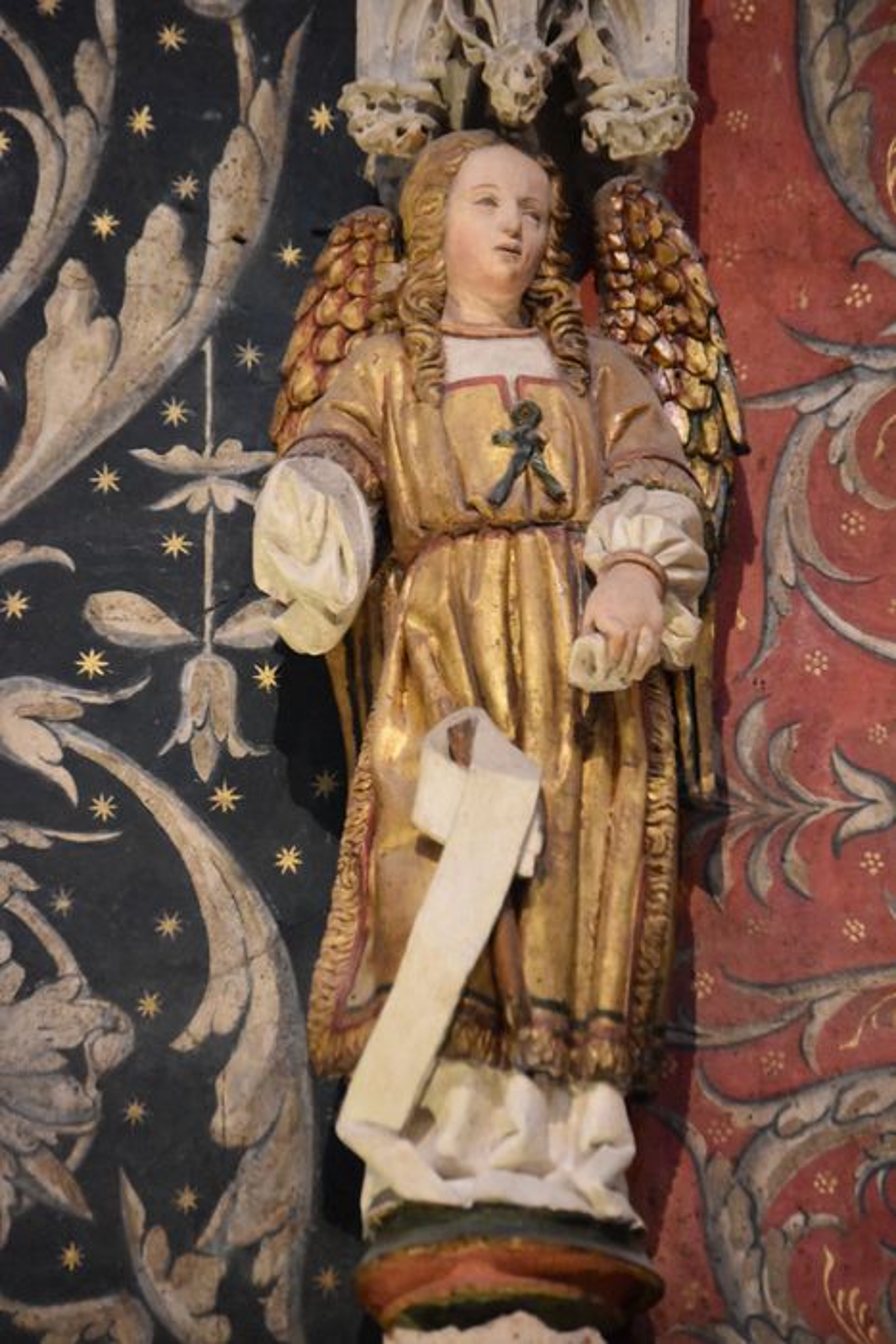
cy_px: 672
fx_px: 6268
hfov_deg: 8.2
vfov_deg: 12.2
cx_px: 448
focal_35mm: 168
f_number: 4.8
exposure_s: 1/125
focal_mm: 112
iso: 8000
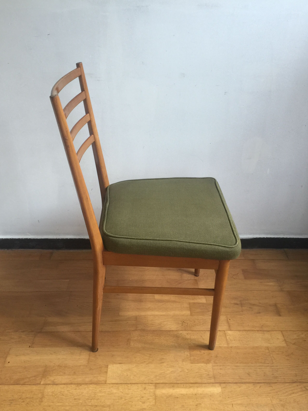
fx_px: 356
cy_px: 208
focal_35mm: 30
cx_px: 153
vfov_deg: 60.0
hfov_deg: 46.8
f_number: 2.2
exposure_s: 1/17
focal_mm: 4.15
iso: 80
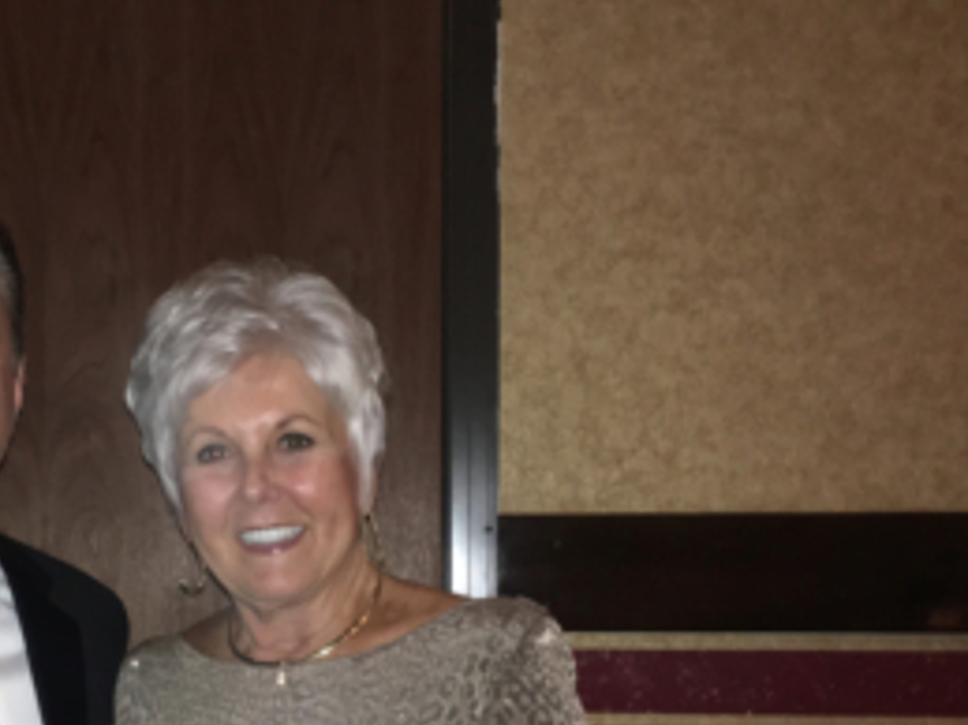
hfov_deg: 33.6
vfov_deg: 25.5
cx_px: 224
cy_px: 604
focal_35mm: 56
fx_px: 1565
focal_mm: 4.15
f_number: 2.2
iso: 125
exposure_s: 1/16
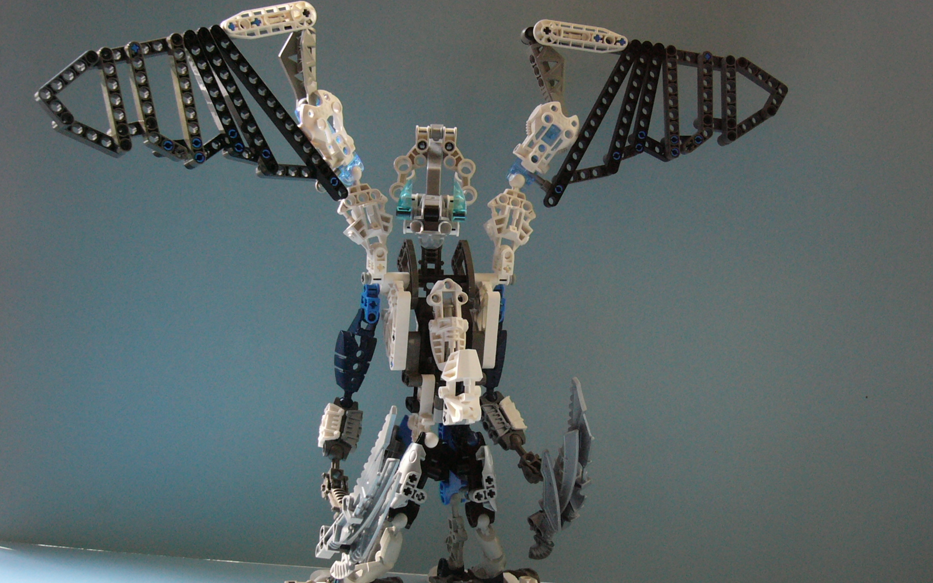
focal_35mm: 49
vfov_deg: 26.3
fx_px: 1246
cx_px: 466
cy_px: 332
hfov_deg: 41.1
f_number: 3.2
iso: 200
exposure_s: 1/20
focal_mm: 7.6
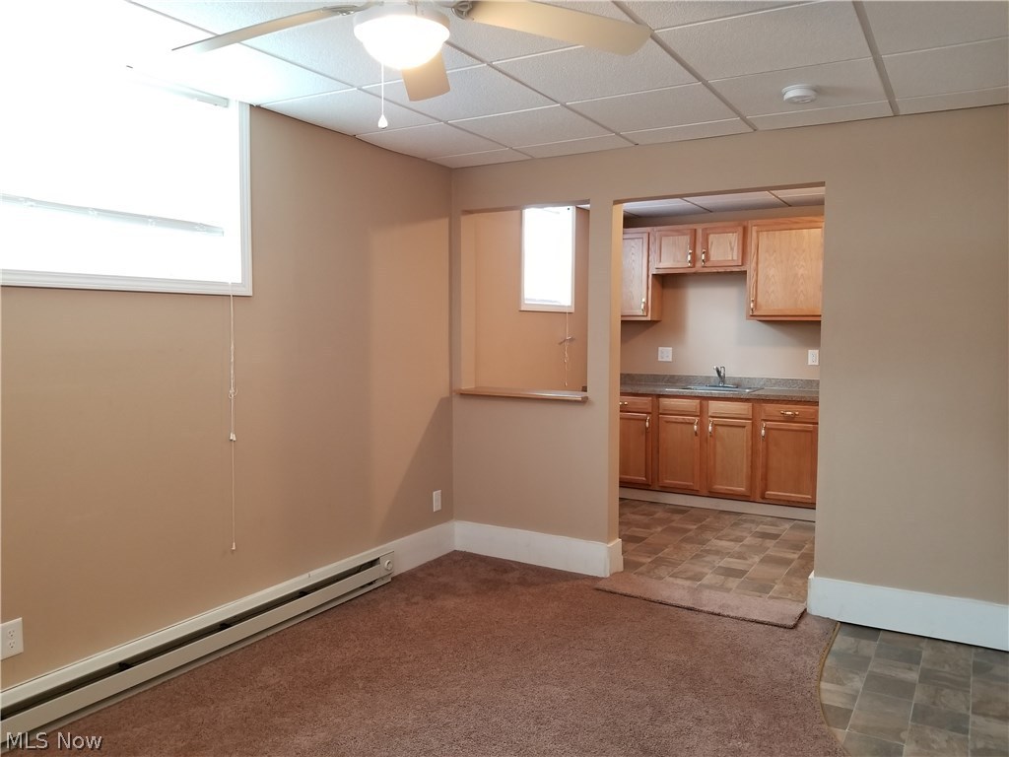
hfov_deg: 67.3
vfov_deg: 53.1
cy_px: 378
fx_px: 758
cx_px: 504
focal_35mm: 26
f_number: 1.7
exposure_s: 1/17
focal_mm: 4.25
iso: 250
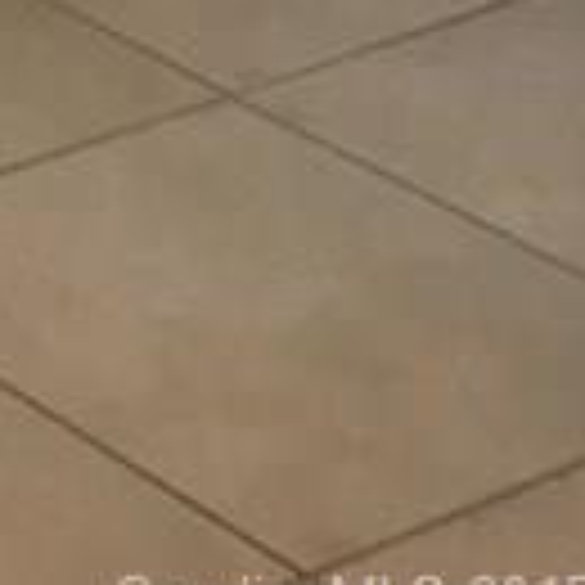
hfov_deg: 6.9
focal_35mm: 202
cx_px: -1674
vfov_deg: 7.7
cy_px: -1084
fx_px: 3862
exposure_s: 1/30
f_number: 2.2
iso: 80
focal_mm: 4.15
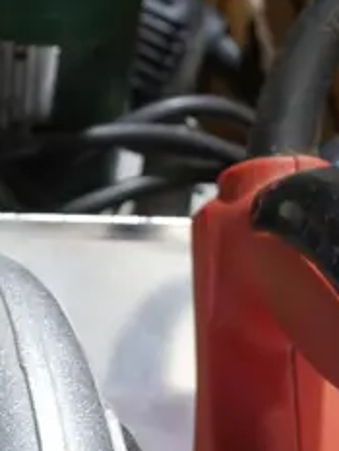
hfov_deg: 9.4
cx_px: 293
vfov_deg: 11.9
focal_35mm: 158
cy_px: 703
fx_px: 2061
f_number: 4
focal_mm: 18
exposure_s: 1/60
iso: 500
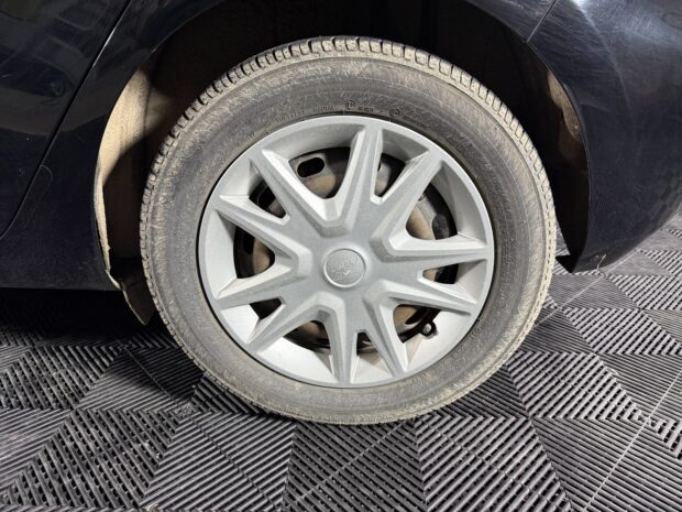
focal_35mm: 24
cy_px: 256
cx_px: 341
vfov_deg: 56.8
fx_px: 473
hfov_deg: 71.6
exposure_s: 1/50
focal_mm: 6.76
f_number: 1.78
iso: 400
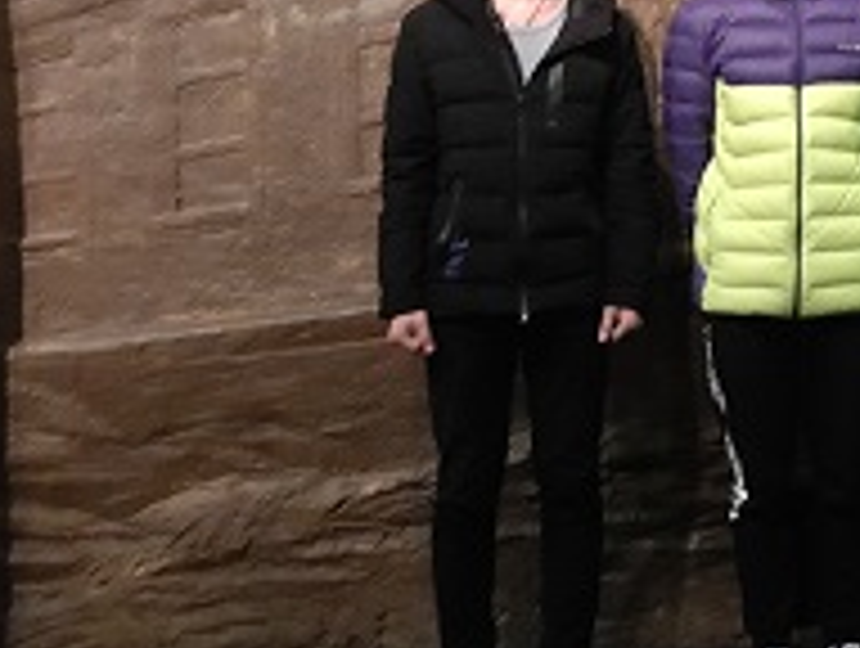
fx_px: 2016
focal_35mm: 81
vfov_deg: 17.8
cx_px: 914
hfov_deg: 22.9
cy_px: 2
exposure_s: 1/17
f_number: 2.2
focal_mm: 4.73
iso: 800
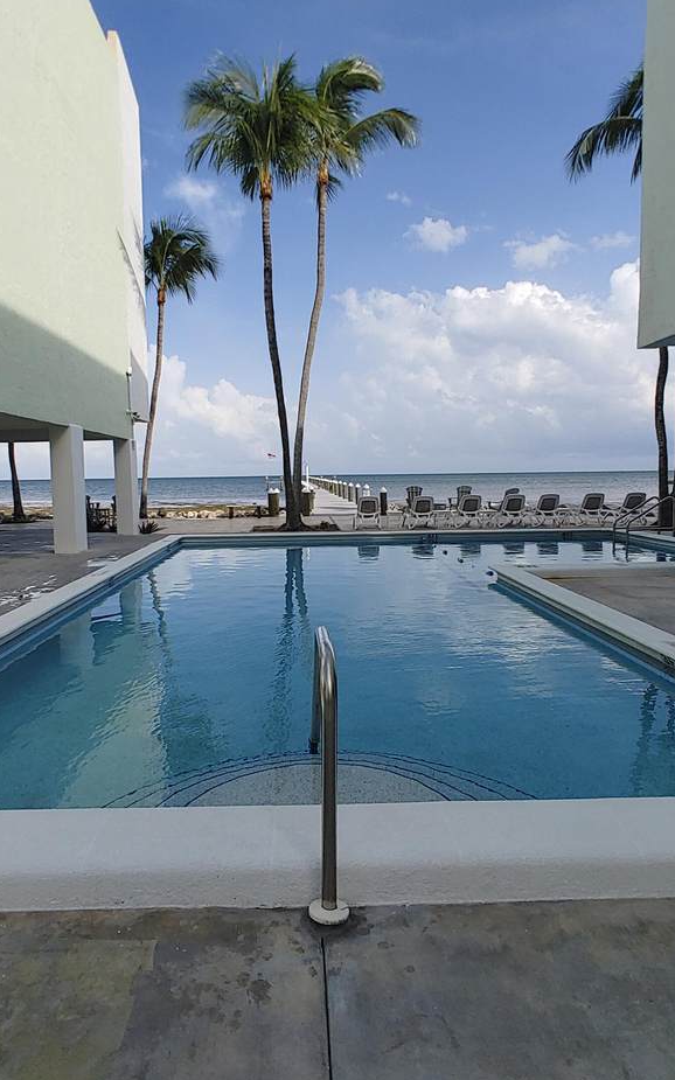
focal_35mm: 22
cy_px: 532
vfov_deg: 79.7
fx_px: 648
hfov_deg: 55.0
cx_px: 311
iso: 50
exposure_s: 1/971
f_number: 1.9
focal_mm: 1.78
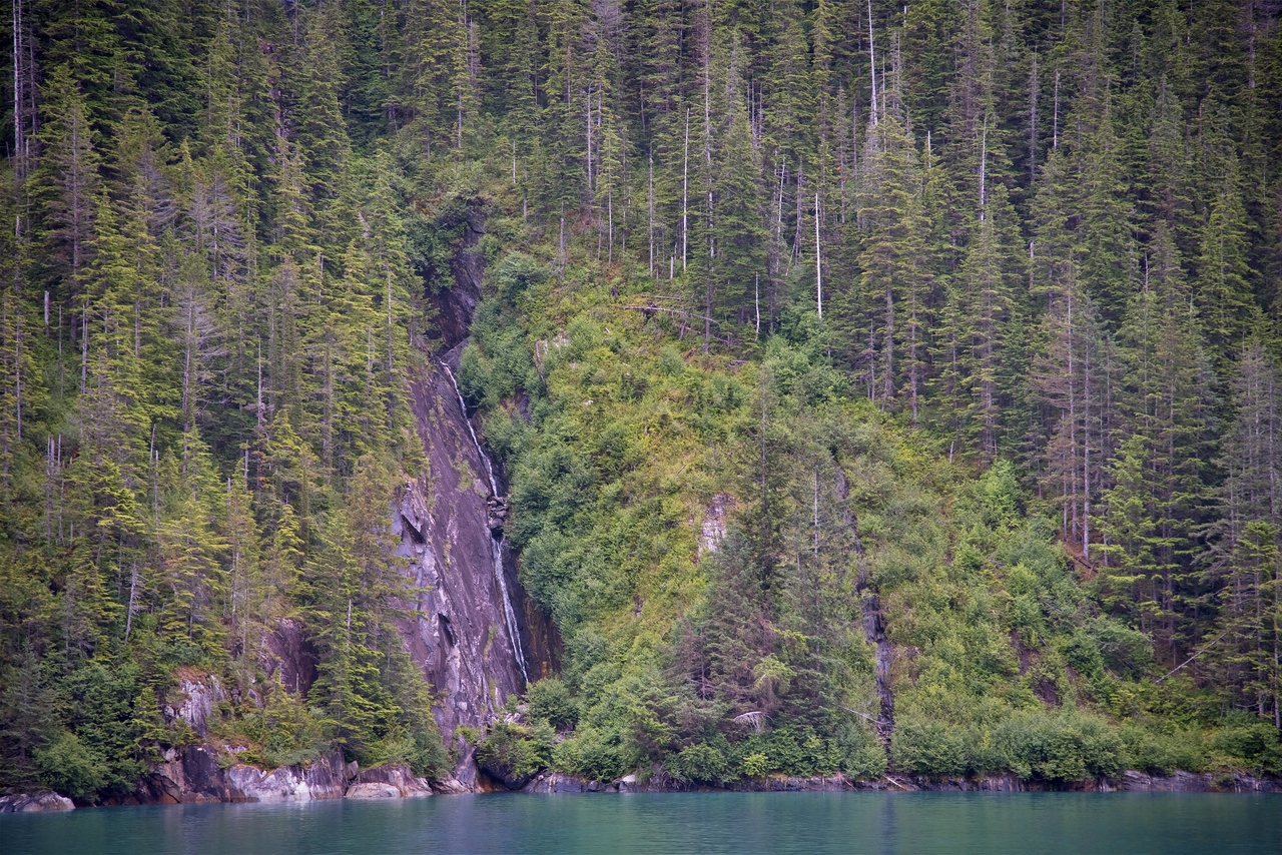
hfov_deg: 17.1
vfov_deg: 11.4
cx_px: 641
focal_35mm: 120
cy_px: 428
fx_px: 4274
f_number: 4
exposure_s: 1/250
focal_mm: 120
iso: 320
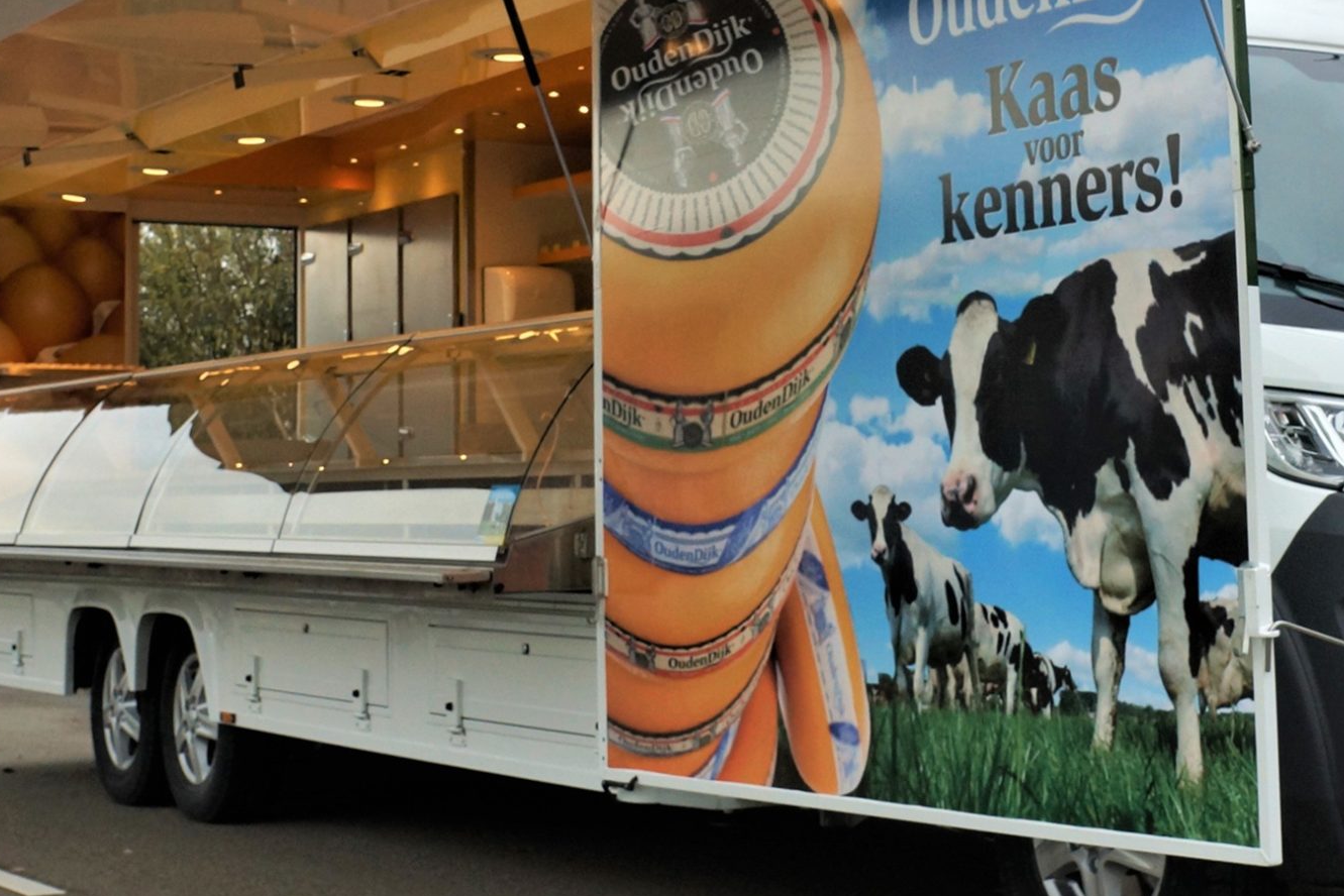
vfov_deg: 18.2
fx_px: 2800
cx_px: 909
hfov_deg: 26.8
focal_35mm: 75
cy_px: 326
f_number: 8
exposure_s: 1/250
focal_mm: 26
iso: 400
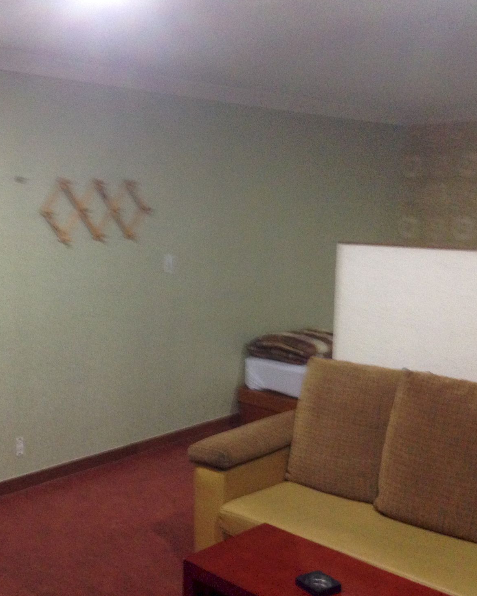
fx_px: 777
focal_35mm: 44
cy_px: 294
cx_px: 124
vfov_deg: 42.0
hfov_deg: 33.5
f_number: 2.4
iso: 400
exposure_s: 1/20
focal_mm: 4.12
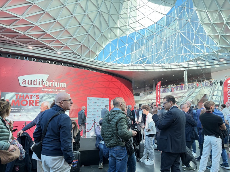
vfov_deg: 53.1
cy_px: 86
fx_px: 173
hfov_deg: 67.3
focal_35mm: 26
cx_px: 115
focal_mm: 5.96
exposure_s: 1/131
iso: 125
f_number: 1.6
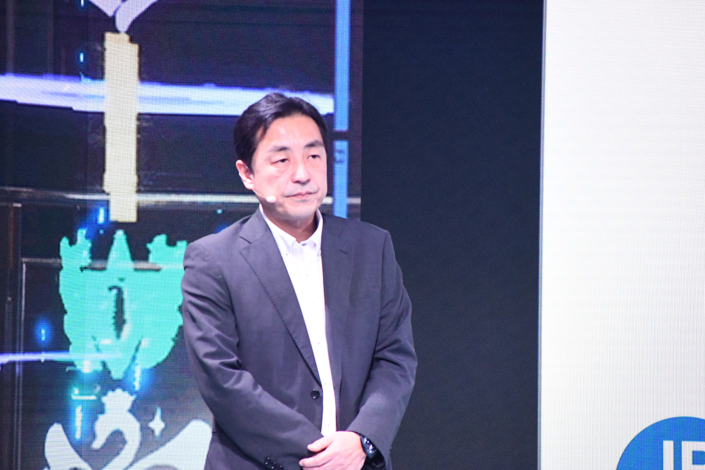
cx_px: 352
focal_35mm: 300
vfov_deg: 4.6
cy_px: 235
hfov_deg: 6.9
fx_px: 5875
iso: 8000
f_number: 6.3
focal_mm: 200
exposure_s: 1/320
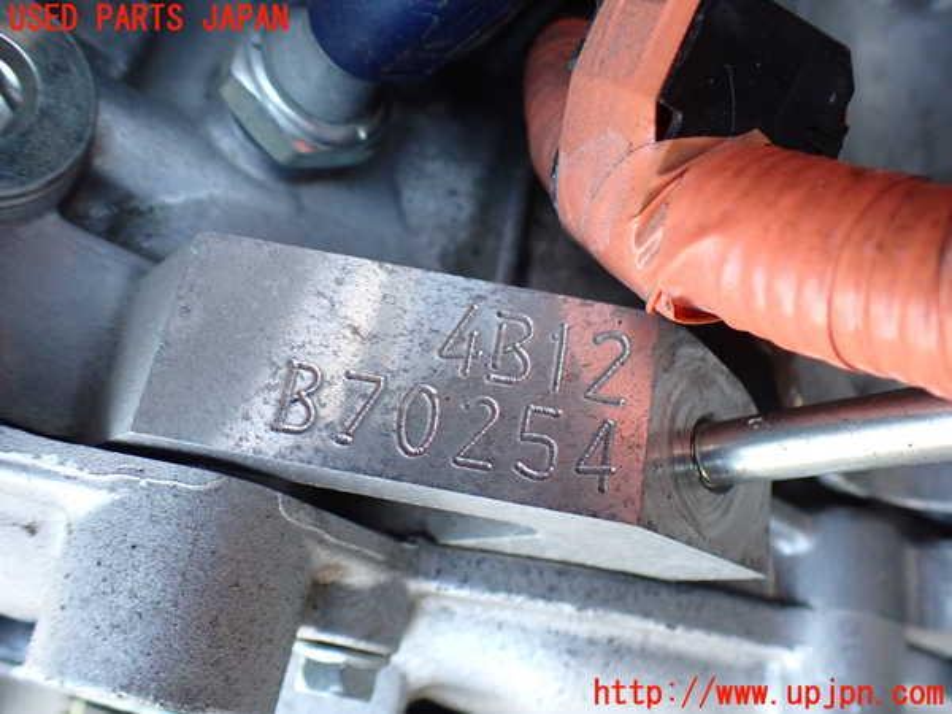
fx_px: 825
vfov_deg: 46.8
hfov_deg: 60.0
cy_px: 357
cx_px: 476
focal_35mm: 30
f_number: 2.3
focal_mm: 5.4
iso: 640
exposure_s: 1/125
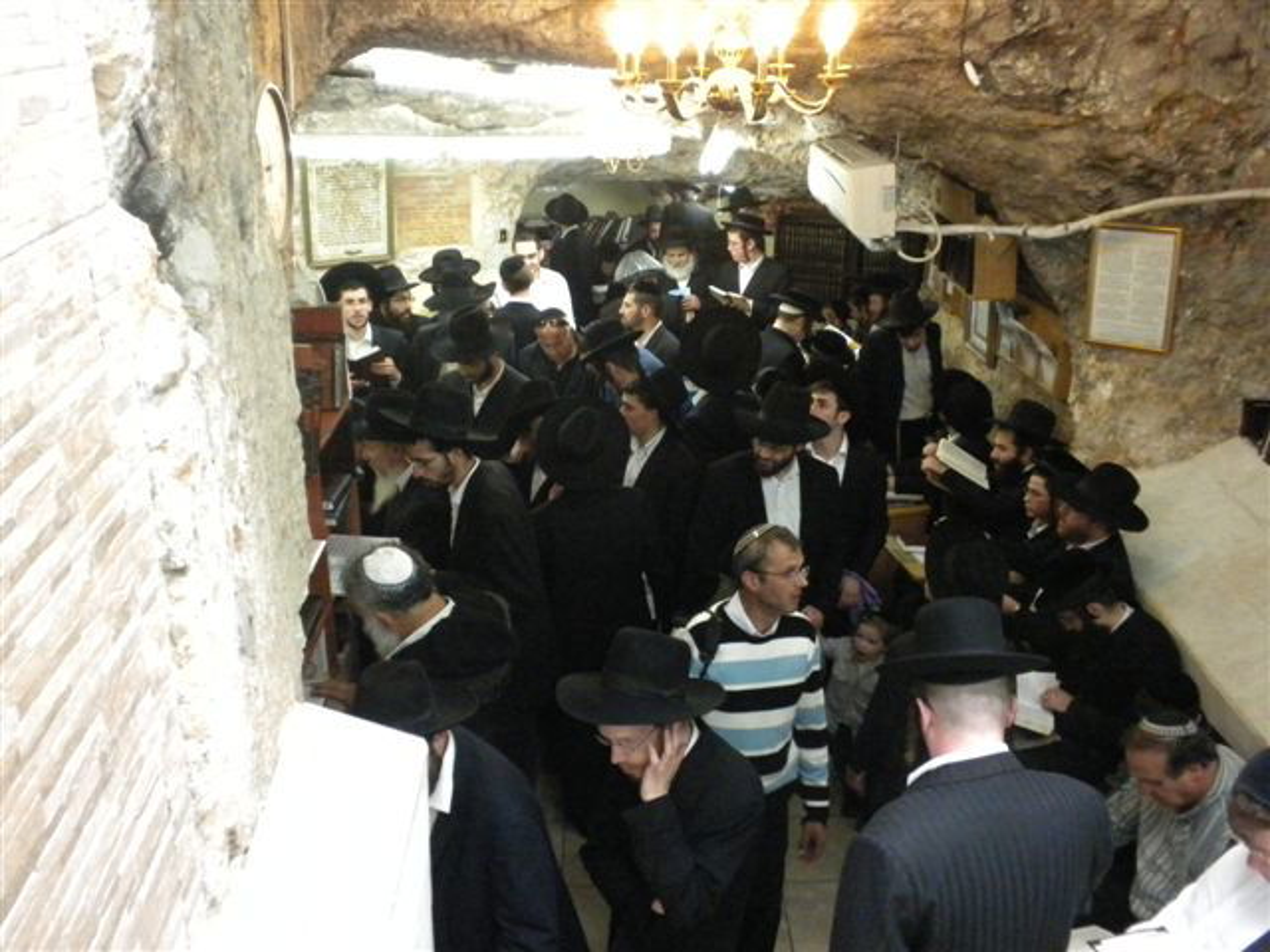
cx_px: 635
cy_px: 476
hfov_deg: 50.1
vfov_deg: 38.7
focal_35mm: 37
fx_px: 1357
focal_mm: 6.6
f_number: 3.5
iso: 800
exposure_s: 1/110
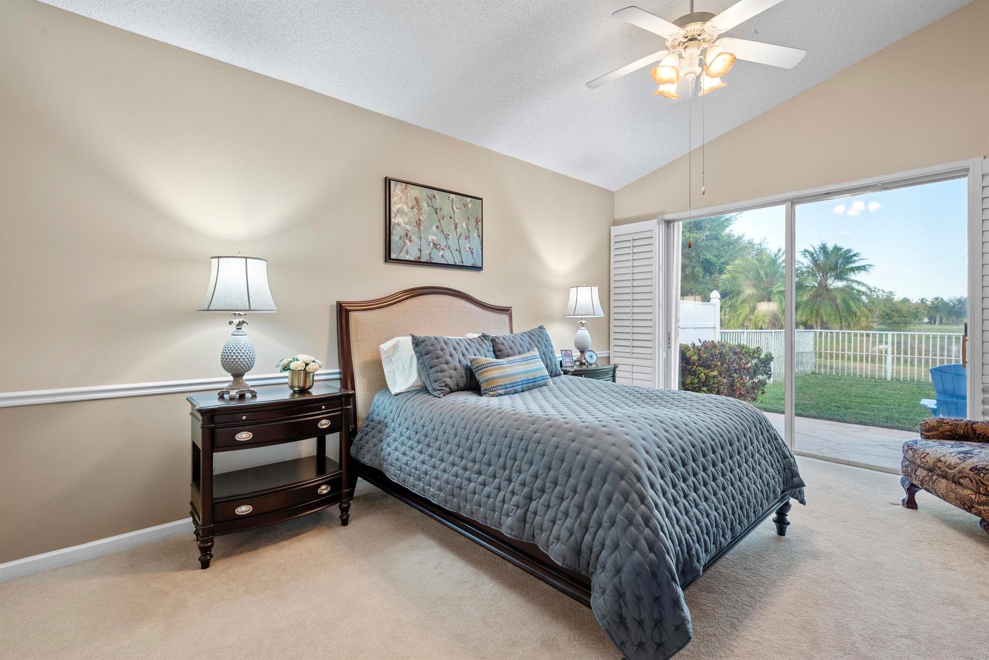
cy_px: 330
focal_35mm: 16
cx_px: 494
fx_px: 440
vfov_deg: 73.8
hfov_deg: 96.7
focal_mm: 16
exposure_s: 1/2
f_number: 9
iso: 200
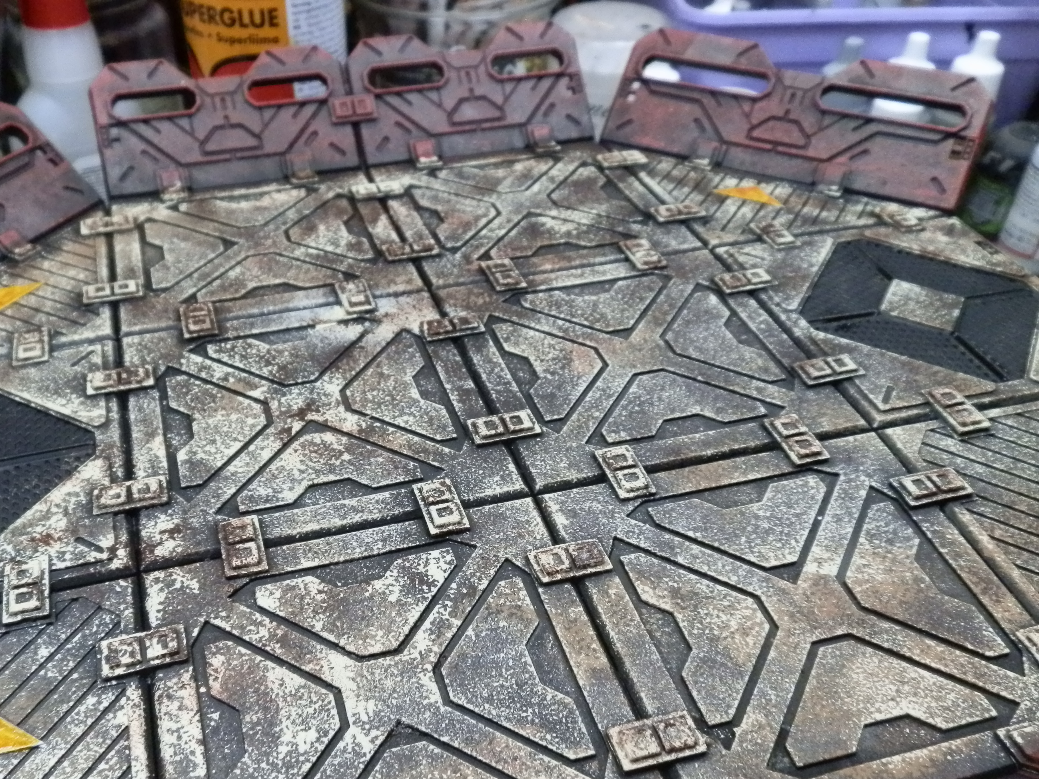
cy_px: 458
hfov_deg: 55.0
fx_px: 991
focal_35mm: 33
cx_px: 429
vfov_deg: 42.8
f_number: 3.1
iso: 400
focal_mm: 5
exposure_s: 1/200
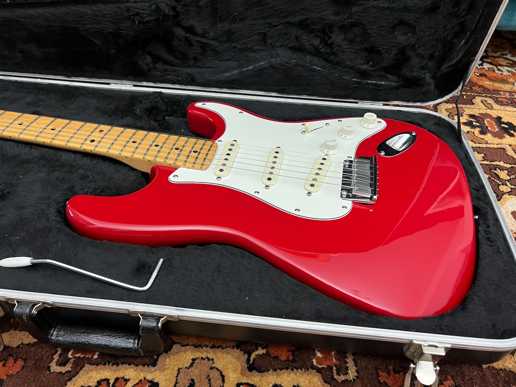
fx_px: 388
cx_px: 258
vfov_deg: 53.1
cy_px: 194
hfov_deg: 67.3
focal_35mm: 26
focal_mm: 5.7
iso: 500
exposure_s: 1/60
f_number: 1.5
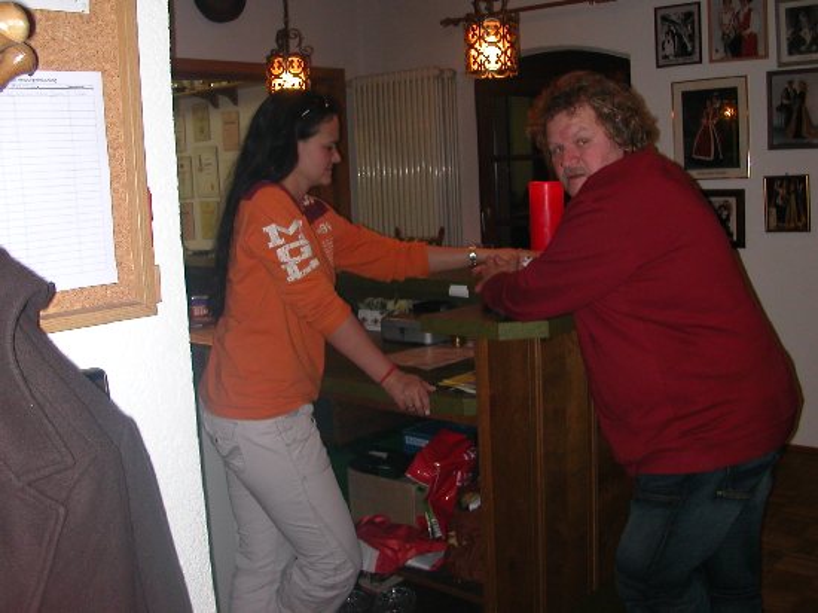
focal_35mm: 37
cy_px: 306
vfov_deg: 38.6
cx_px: 409
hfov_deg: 50.2
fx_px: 874
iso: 100
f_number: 2.7
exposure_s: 1/59.9
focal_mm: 5.6
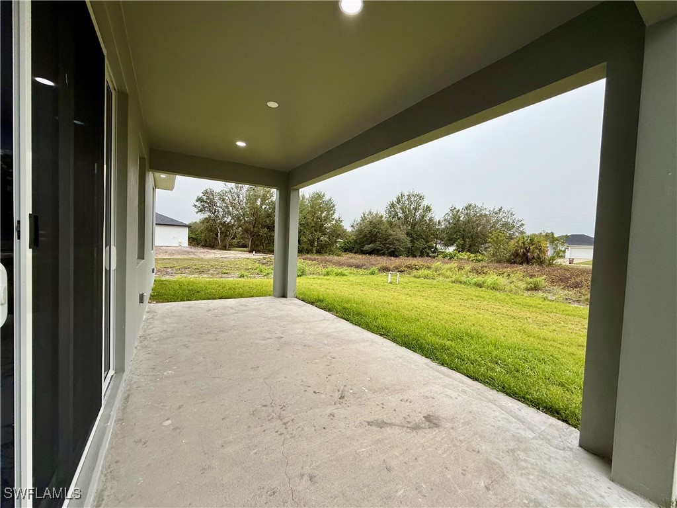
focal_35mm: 14
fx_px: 274
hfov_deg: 102.1
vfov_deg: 85.7
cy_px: 254
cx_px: 338
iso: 50
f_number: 2.2
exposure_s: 1/234
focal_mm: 2.22
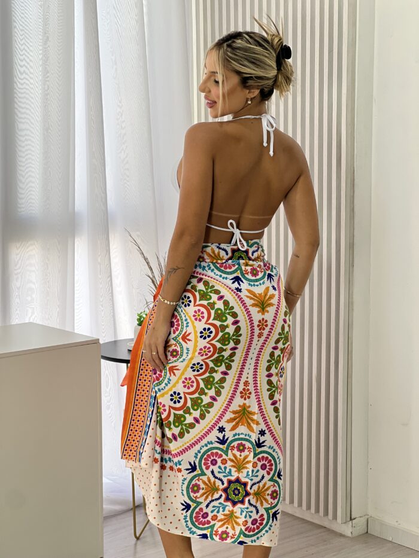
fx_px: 1242
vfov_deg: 25.3
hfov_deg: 19.1
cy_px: 279
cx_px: 210
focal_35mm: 77
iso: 50
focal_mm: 9
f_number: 2.8
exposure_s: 1/120
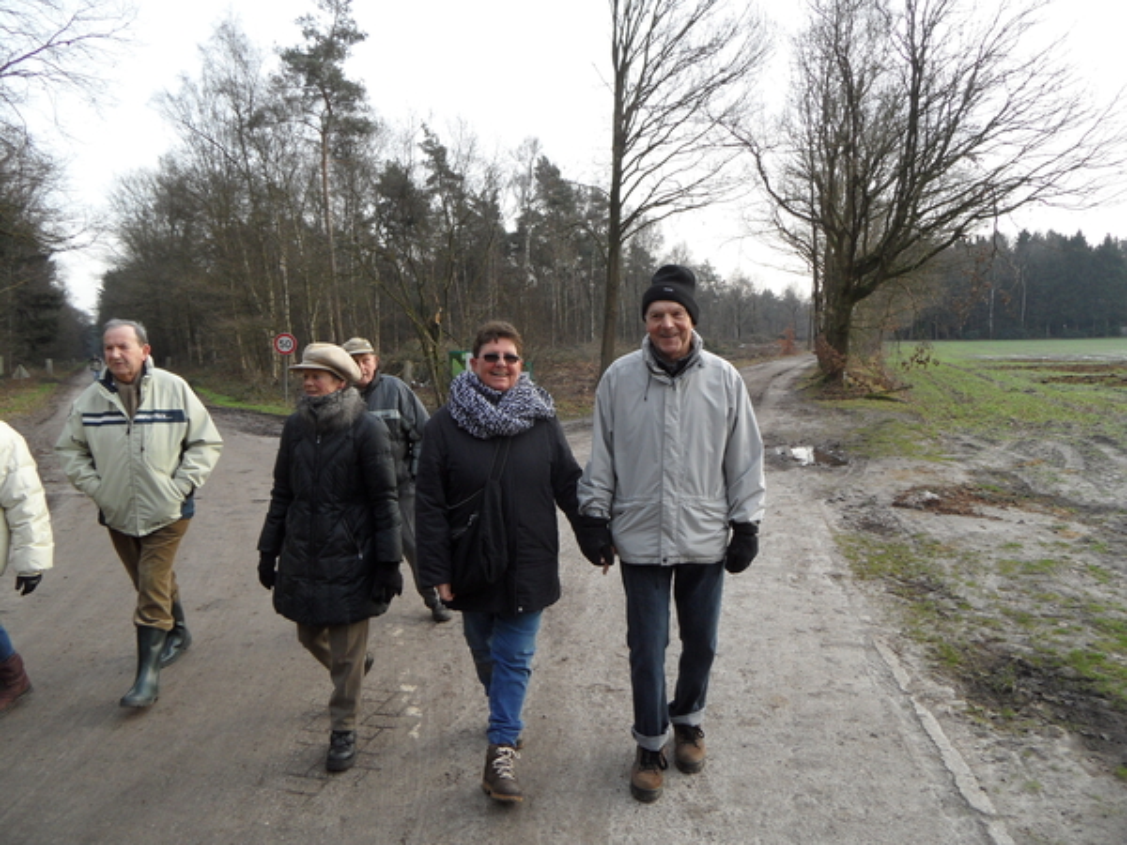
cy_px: 422
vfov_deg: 56.8
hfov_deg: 71.6
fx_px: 781
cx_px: 564
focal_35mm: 24
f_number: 3.2
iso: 80
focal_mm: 3.9
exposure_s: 1/180
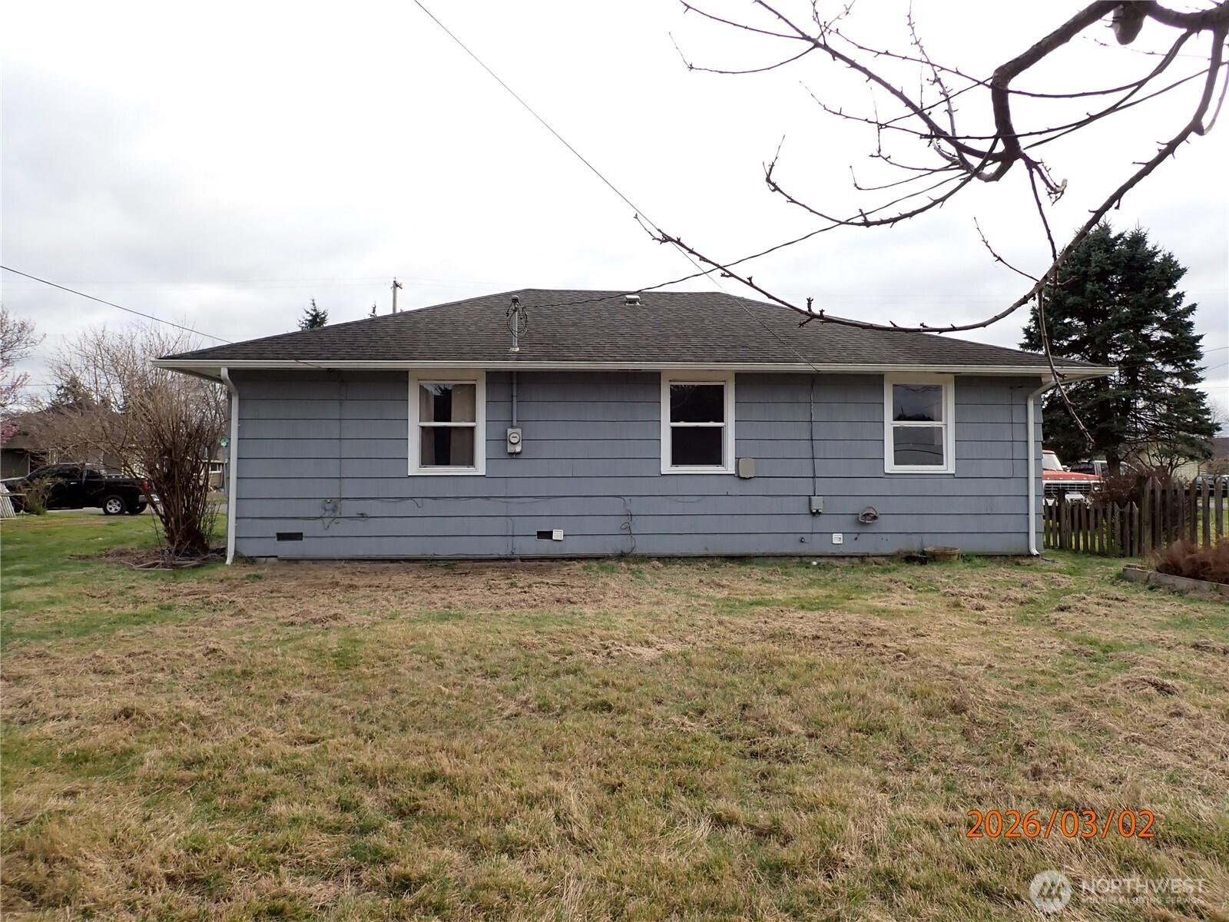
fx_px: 888
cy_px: 461
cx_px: 614
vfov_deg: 54.9
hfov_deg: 69.4
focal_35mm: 25
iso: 100
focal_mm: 4.5
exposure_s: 1/320
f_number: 2.8
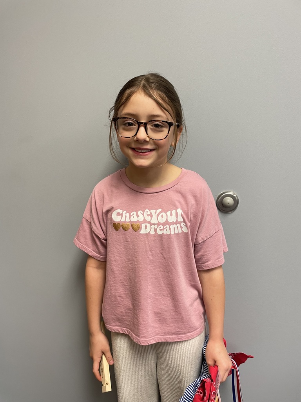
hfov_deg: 53.1
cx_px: 150
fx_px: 301
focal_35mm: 26
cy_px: 201
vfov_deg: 67.3
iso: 100
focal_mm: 4.2
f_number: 1.6
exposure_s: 1/60
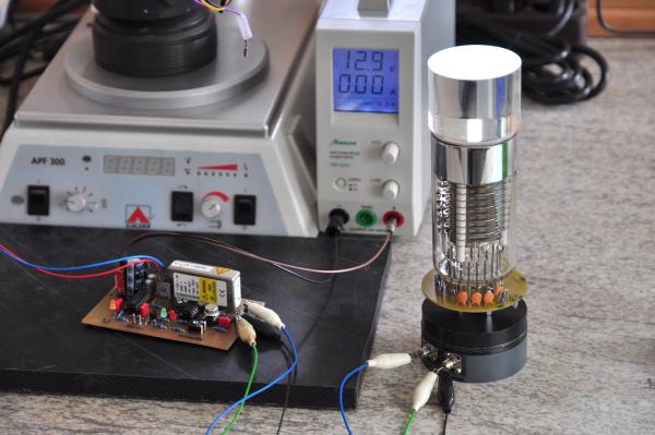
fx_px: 2127
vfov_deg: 11.7
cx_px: 328
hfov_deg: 17.5
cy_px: 218
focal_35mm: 117
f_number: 5.6
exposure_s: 1/30
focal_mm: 78
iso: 200
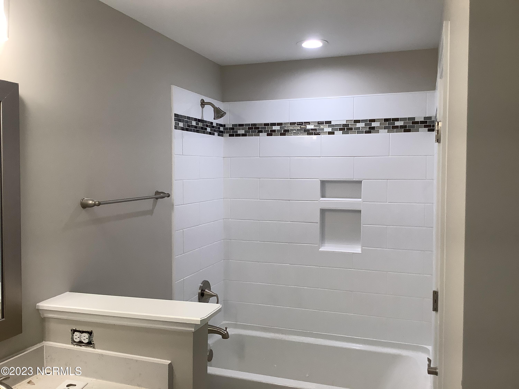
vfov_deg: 45.4
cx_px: 260
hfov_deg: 58.4
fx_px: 465
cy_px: 194
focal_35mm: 31
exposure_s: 1/100
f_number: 2.4
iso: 80
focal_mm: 3.3
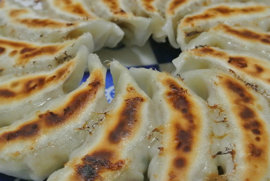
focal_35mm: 60
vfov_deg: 22.7
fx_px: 451
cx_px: 133
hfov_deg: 33.4
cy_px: 76
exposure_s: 1/100
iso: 3200
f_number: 4.5
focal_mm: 16.9
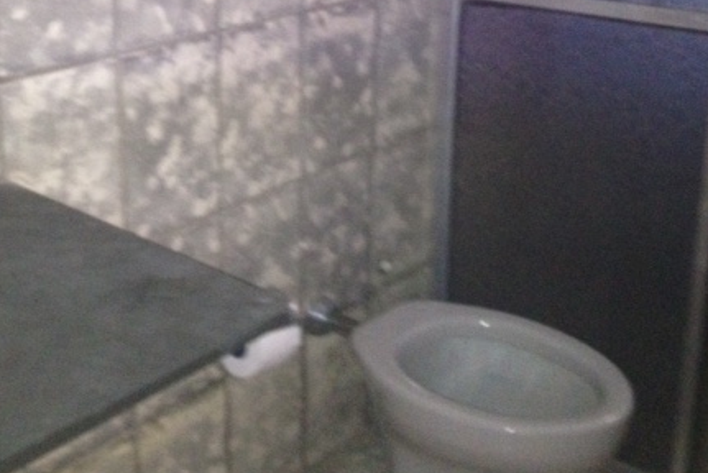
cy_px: 87
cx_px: 210
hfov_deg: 36.3
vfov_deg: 24.6
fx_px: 1063
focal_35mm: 54
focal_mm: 4.28
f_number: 2.4
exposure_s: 1/16
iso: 320
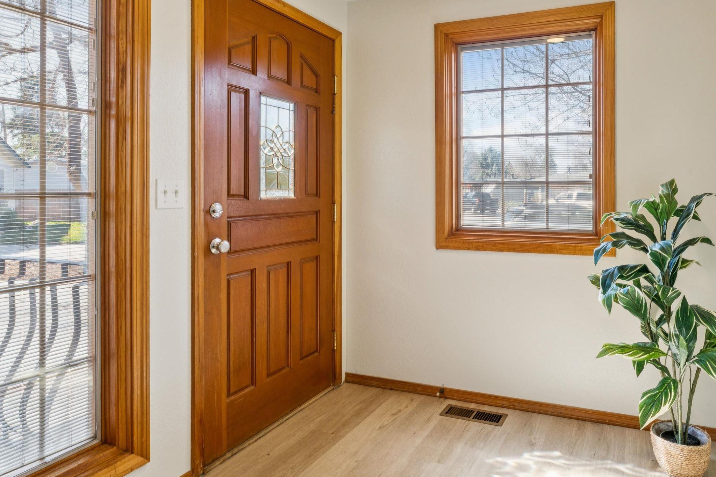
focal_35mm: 24
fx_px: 483
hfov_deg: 71.5
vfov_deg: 52.2
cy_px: 189
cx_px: 460
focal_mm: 16.2
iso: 400
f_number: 13
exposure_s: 1/20
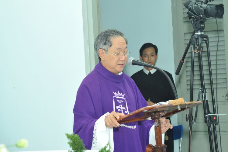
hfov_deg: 27.0
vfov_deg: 18.2
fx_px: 475
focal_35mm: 75
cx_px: 114
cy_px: 76
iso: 1600
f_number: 4.5
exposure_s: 1/60
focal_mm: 75
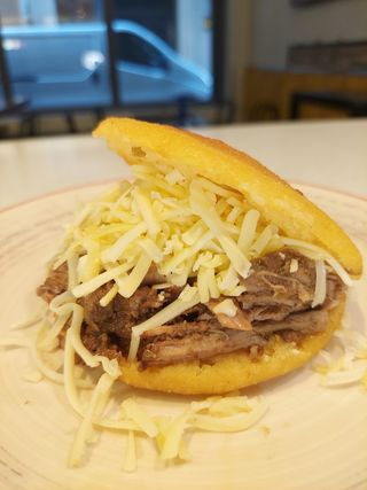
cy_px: 245
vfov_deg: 71.6
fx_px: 339
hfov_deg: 56.8
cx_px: 184
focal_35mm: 24
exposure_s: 1/50
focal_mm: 5.23
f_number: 1.8
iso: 125
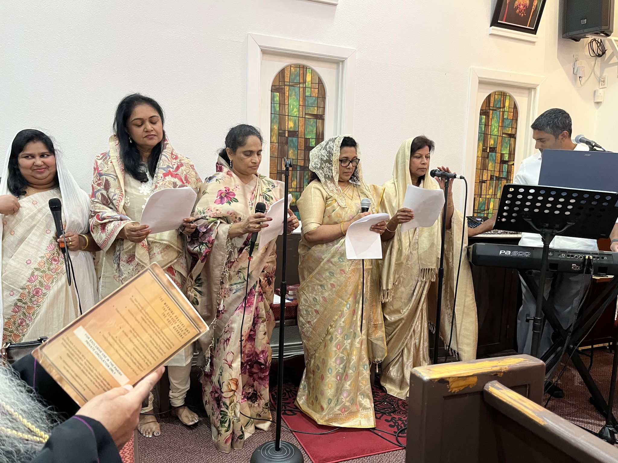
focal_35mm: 26
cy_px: 232
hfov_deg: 67.3
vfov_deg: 53.1
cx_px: 309
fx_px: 464
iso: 250
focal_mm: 5.1
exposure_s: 1/60
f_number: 1.6
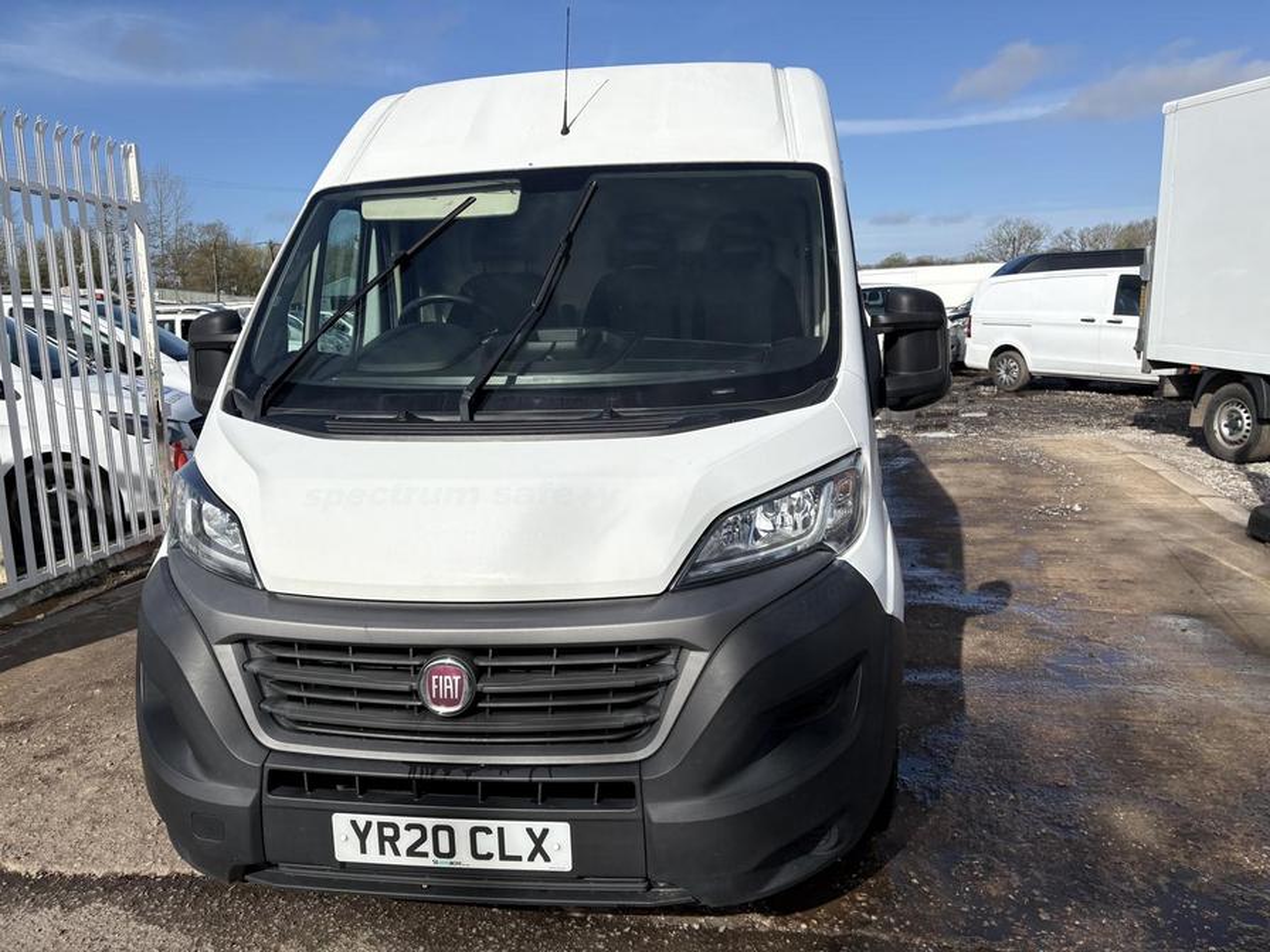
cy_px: 476
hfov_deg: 67.3
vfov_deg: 53.1
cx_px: 635
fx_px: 954
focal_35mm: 26
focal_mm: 5.96
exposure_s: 1/4950
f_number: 1.6
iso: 50
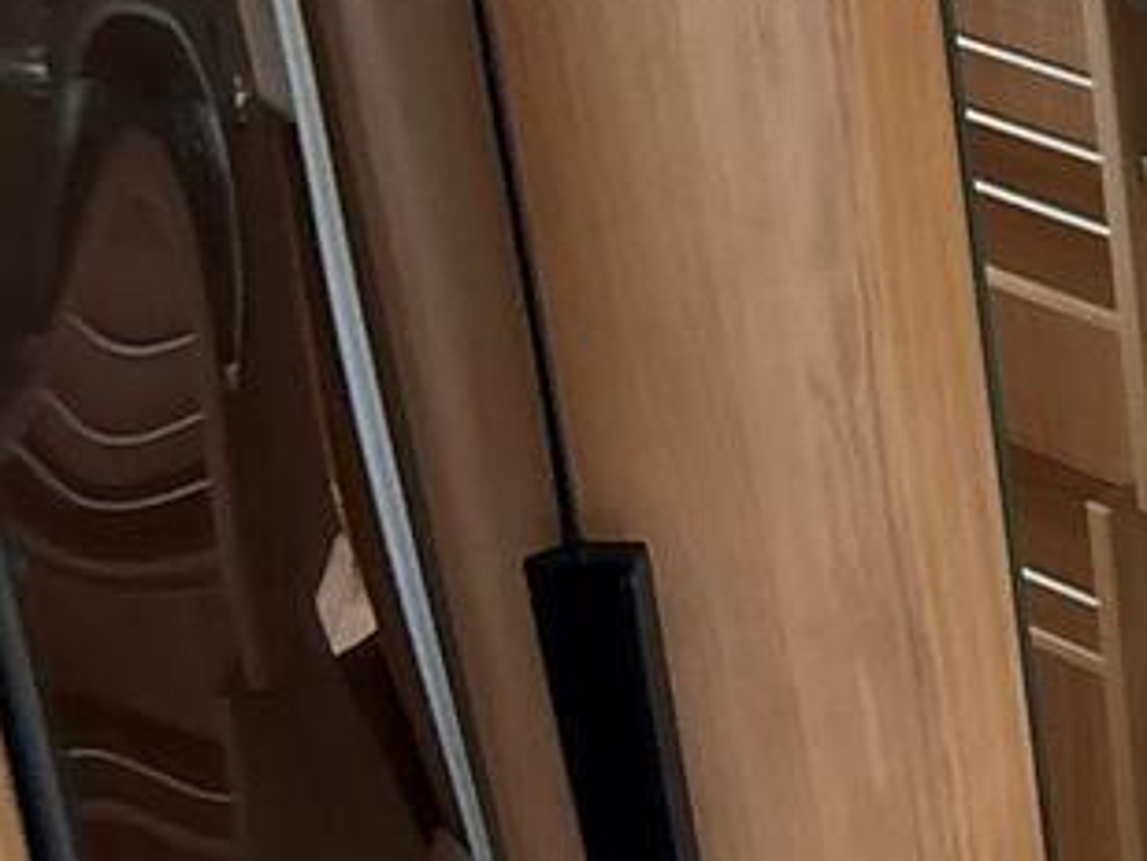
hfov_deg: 13.8
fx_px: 4011
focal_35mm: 121
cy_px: 256
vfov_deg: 12.2
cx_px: 2309
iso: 400
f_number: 1.6
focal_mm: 5.96
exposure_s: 1/50
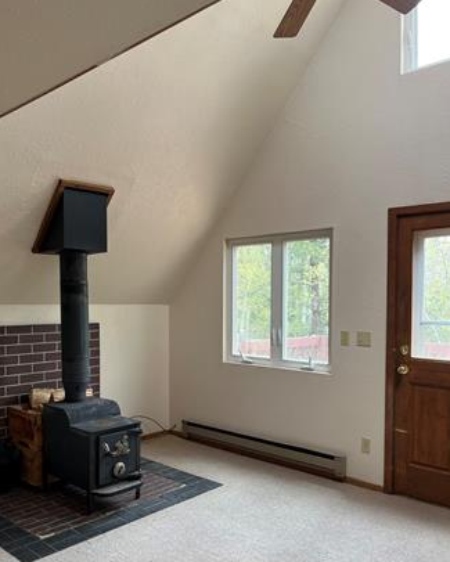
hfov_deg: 48.5
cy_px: 307
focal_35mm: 30
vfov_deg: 58.7
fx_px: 499
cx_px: 224
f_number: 1.6
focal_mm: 5.1
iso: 50
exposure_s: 1/122
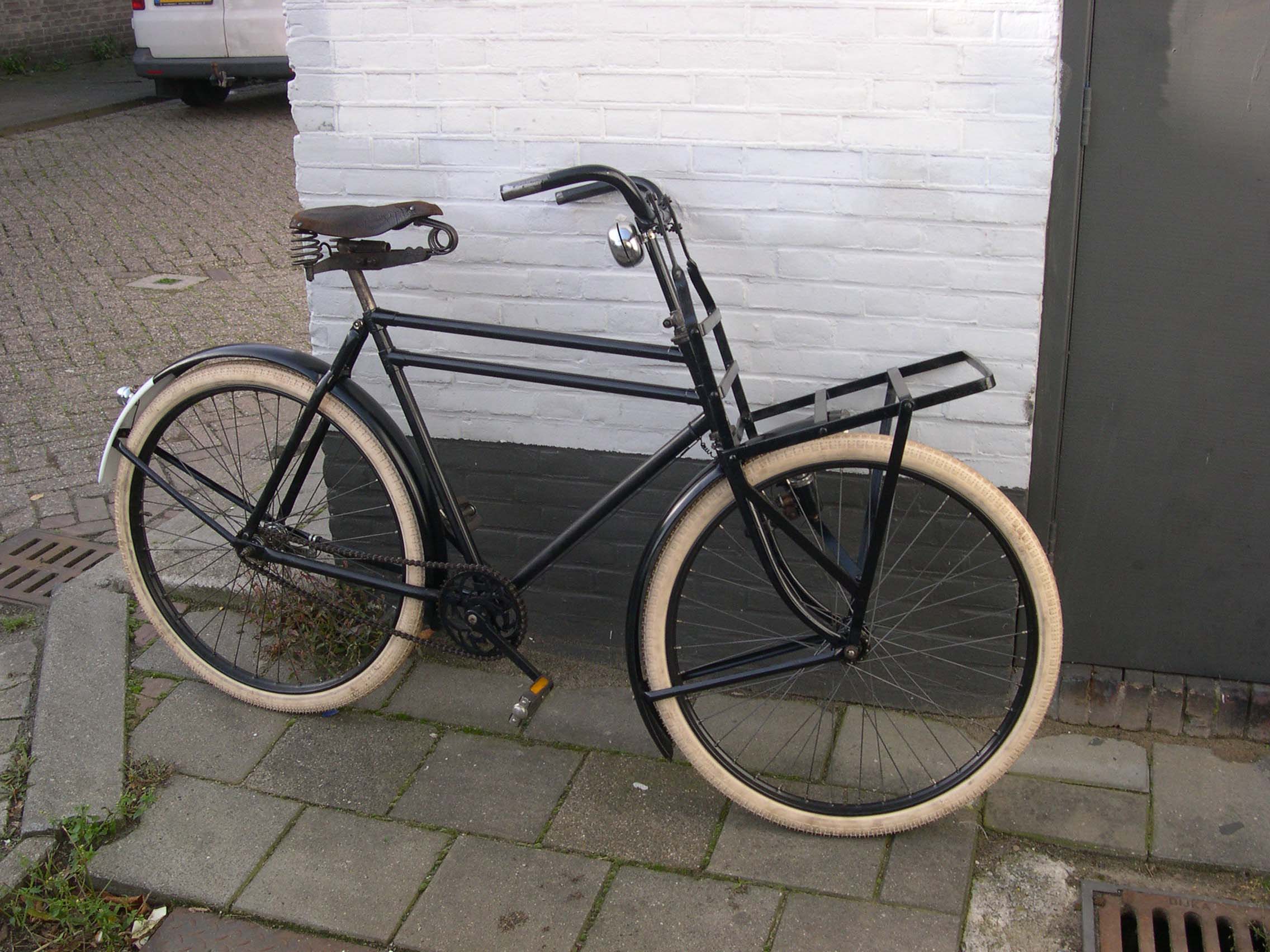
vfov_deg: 37.7
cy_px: 476
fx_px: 1394
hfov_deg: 49.0
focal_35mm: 38
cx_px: 635
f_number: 7.6
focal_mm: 8
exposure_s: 1/60
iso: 100
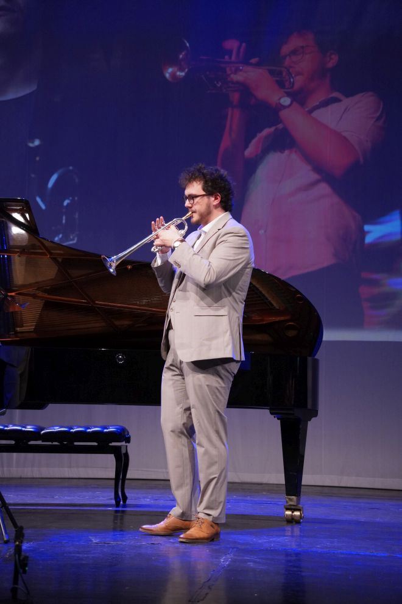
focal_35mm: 75
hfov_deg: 18.2
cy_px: 302
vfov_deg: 27.0
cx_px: 201
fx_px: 1256
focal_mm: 50
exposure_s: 1/160
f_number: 2.8
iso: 2000
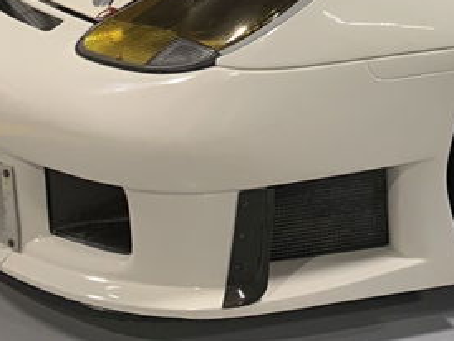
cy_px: -220
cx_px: 620
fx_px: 1273
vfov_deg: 14.0
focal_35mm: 97
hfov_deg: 18.5
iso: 50
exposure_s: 1/60
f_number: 1.8
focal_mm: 4.25
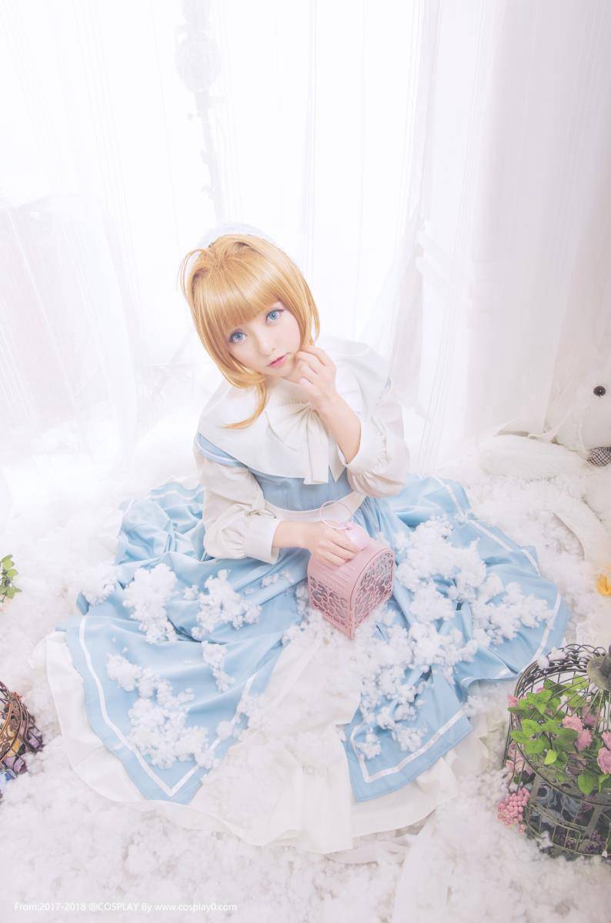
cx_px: 306
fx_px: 614
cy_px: 462
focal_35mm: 24
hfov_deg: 52.9
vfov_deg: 73.9
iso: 100
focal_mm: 16
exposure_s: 1/250
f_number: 4
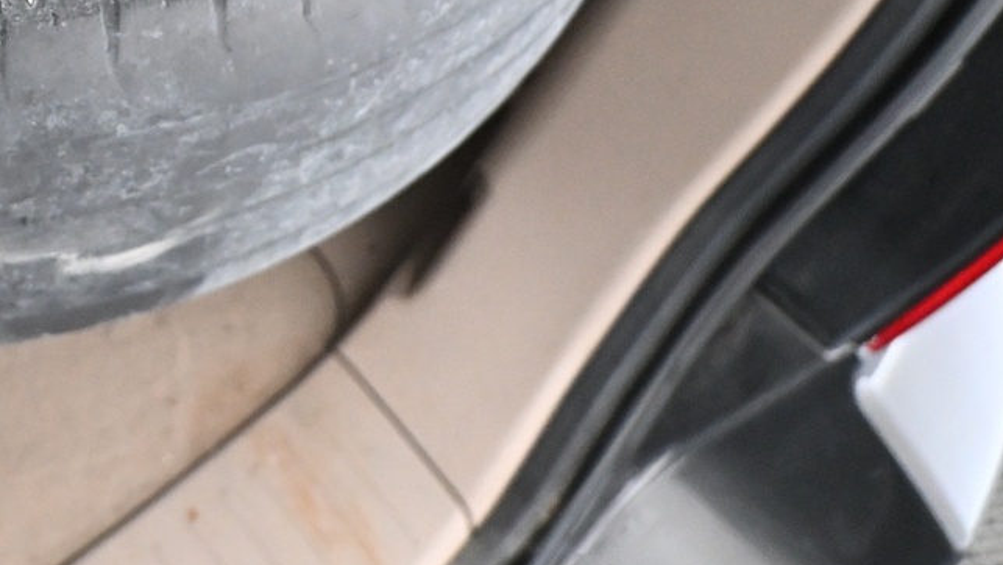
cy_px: -97
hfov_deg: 27.4
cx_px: -209
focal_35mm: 67
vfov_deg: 17.2
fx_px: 1791
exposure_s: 1/60
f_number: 3.5
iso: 4000
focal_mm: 17
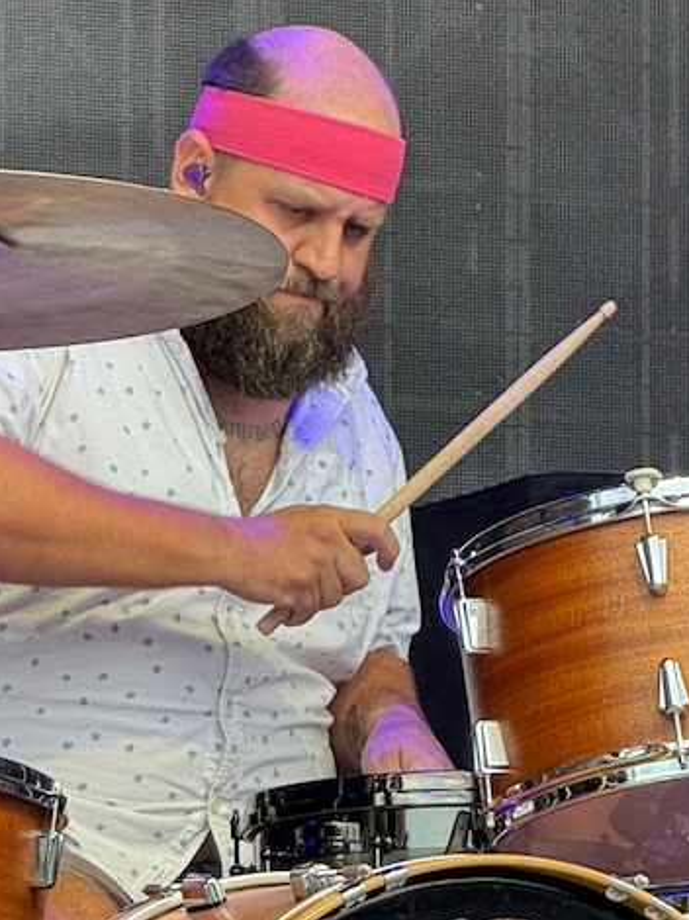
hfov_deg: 4.5
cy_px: 517
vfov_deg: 6.1
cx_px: 117
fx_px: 8686
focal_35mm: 327
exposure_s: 1/120
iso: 100
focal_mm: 15.66
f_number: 2.8
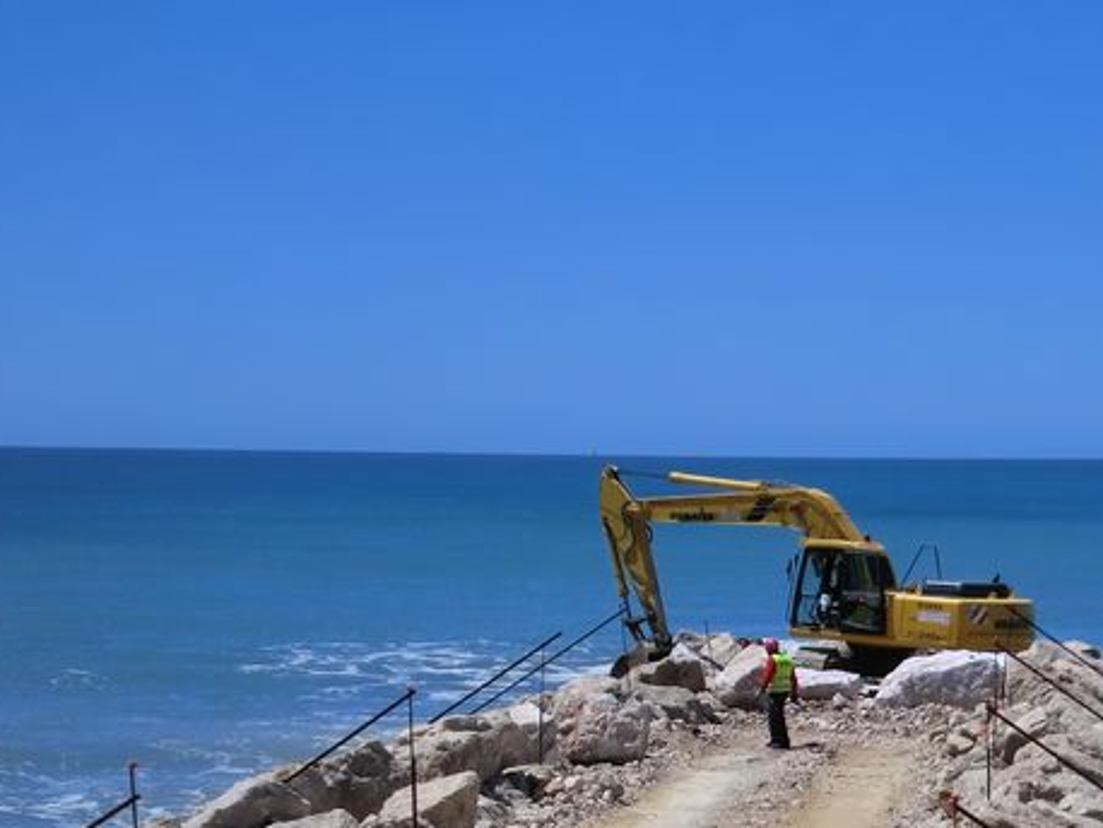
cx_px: 696
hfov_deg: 18.7
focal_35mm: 105
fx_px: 3347
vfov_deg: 13.9
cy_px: 867
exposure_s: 1/250
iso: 50
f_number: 9.6
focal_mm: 8.46
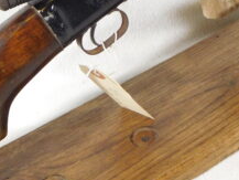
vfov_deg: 21.0
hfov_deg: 28.1
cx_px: 101
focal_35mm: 69
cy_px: 30
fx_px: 477
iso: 220
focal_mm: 4.5
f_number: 3.4
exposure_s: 1/30
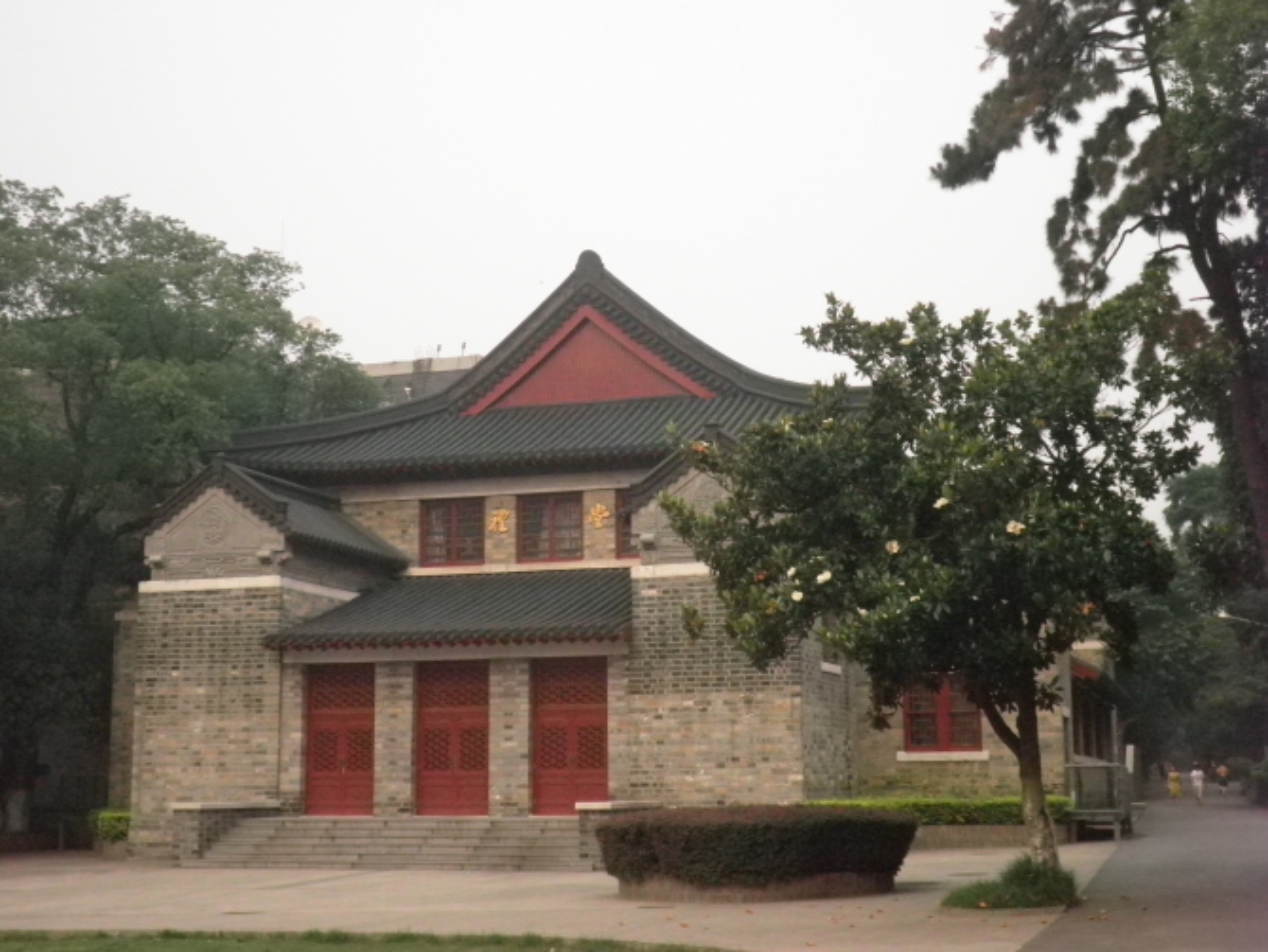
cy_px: 476
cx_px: 634
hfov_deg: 36.2
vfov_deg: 27.5
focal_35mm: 53
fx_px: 1942
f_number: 12.2
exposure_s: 1/400
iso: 800
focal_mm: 9.6
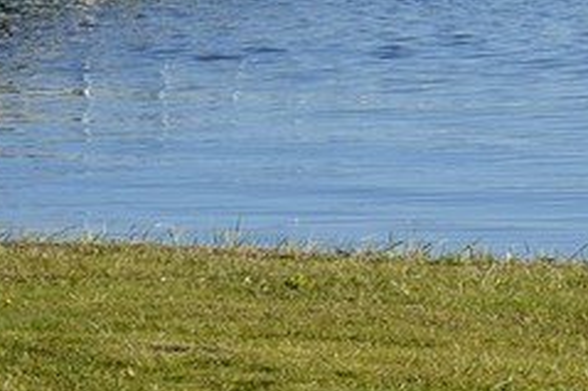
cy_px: -15
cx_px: 1695
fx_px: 7198
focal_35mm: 441
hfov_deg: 4.5
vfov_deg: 3.1
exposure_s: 1/160
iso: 200
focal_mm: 66
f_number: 14
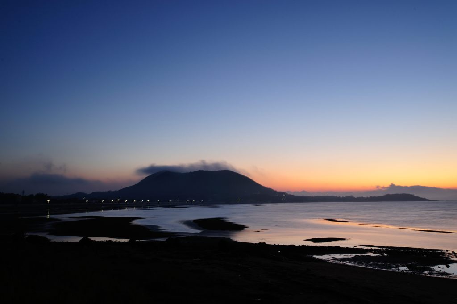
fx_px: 406
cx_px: 228
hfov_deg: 58.8
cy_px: 152
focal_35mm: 32
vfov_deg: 41.1
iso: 200
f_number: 11
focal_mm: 32
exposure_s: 6
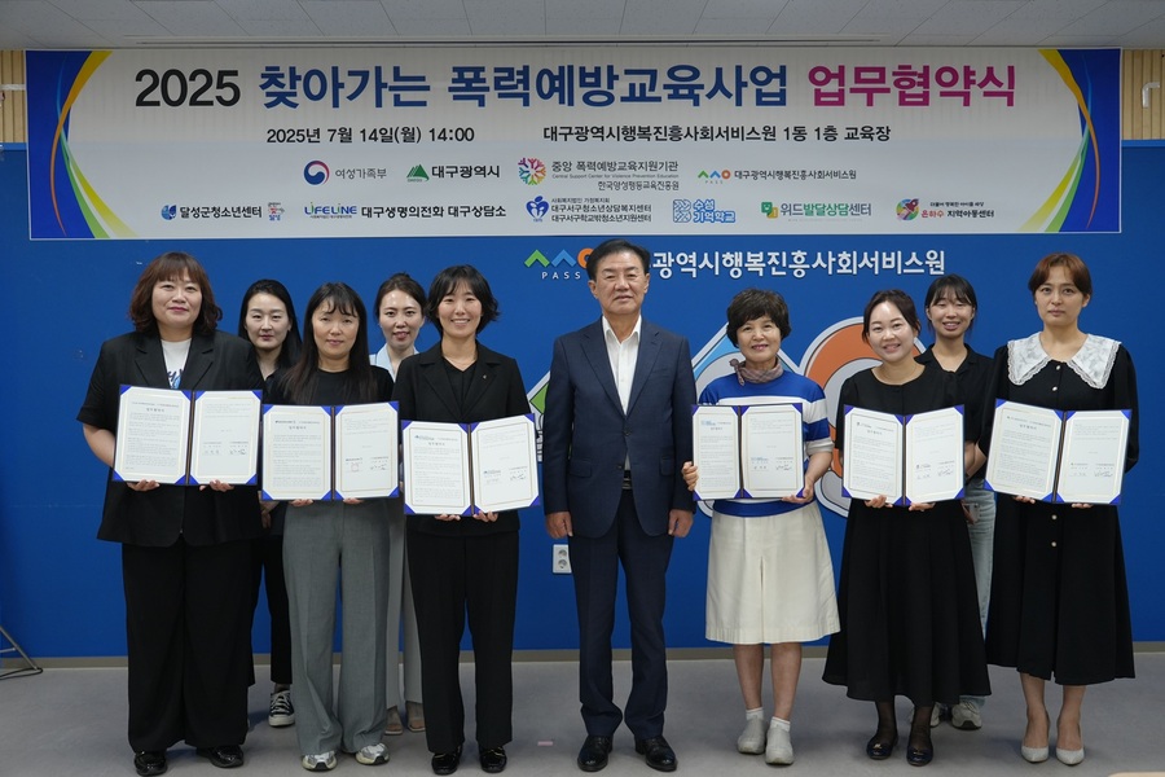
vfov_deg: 34.2
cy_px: 388
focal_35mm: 39
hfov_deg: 49.6
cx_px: 582
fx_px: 1262
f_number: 4
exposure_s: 1/160
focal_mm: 39
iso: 800
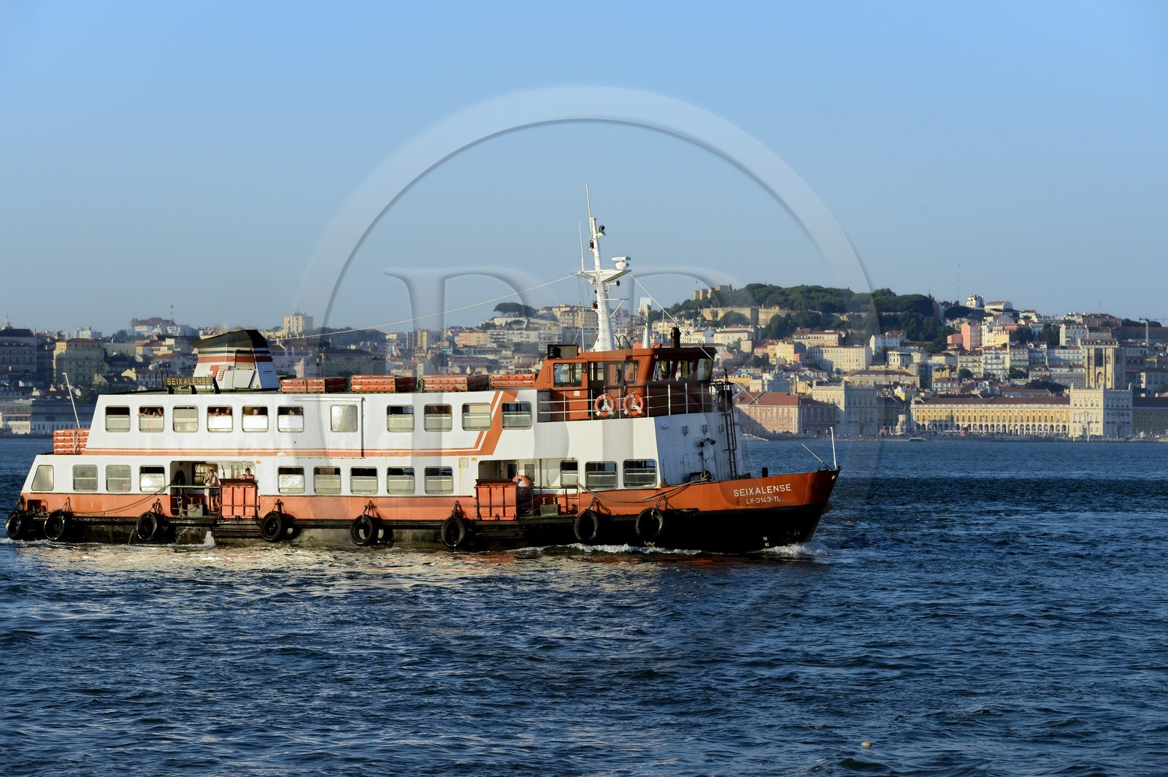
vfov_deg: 10.1
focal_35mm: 135
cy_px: 388
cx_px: 584
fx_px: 4376
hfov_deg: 15.2
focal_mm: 135
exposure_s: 1/400
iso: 200
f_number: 10
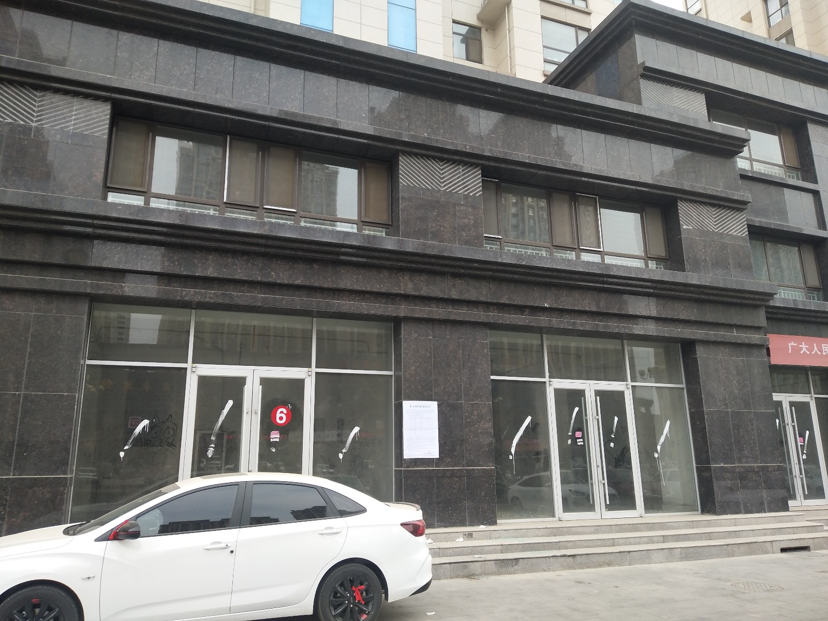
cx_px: 414
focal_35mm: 26
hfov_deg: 67.3
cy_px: 310
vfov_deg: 53.1
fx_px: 622
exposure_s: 1/129
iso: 64
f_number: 2
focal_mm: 3.88
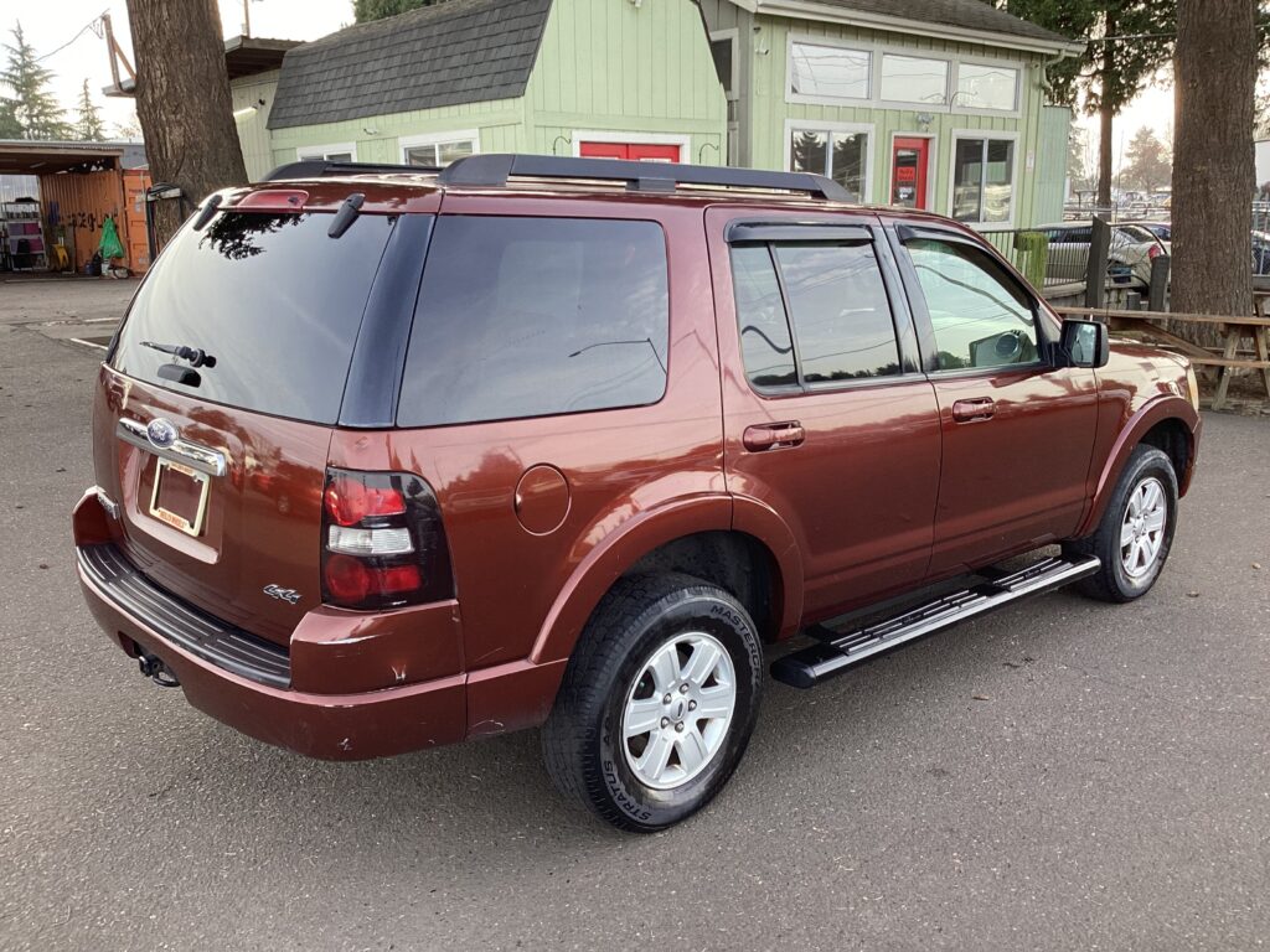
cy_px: 476
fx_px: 1137
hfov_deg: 58.4
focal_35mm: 31
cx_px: 635
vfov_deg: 45.4
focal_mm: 3.3
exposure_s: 1/120
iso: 32
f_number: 2.4
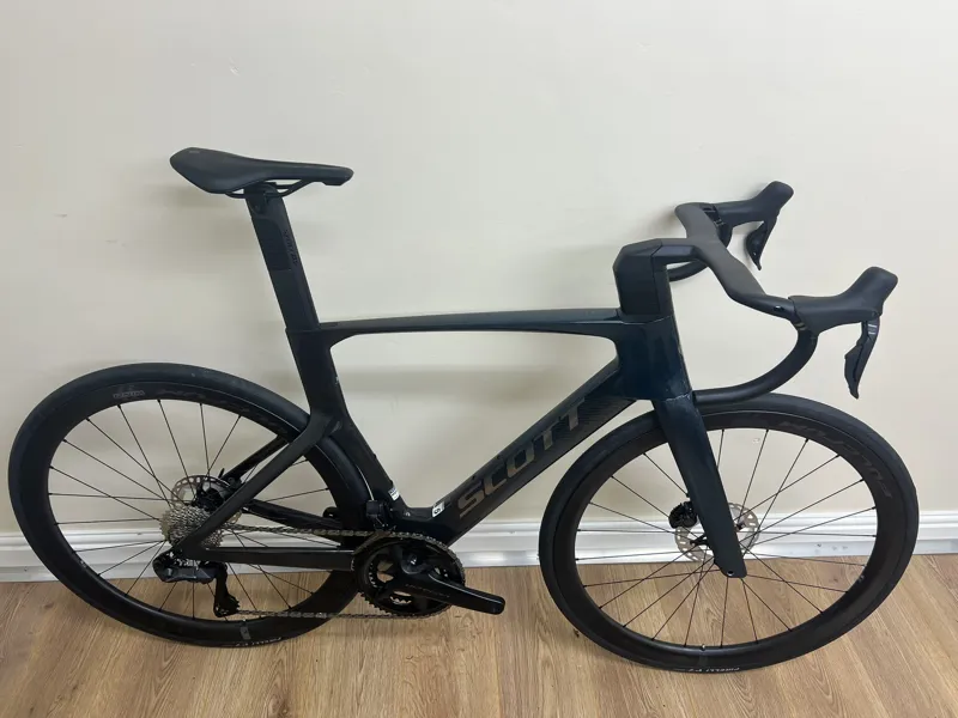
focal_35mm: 26
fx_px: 720
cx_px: 479
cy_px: 359
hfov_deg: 67.3
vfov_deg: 53.1
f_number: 1.5
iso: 50
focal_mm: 5.7
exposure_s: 1/100
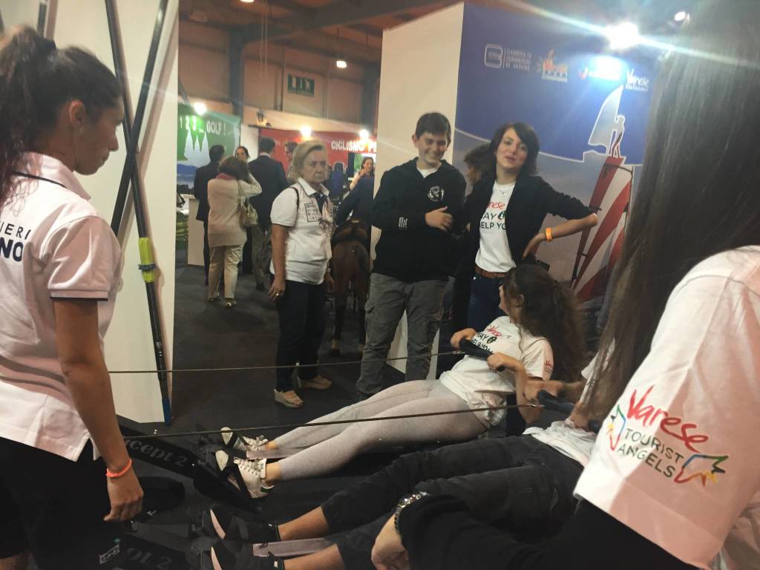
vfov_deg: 48.2
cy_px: 285
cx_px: 380
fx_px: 637
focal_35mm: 29
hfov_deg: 61.7
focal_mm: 4.15
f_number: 2.2
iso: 100
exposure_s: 1/33
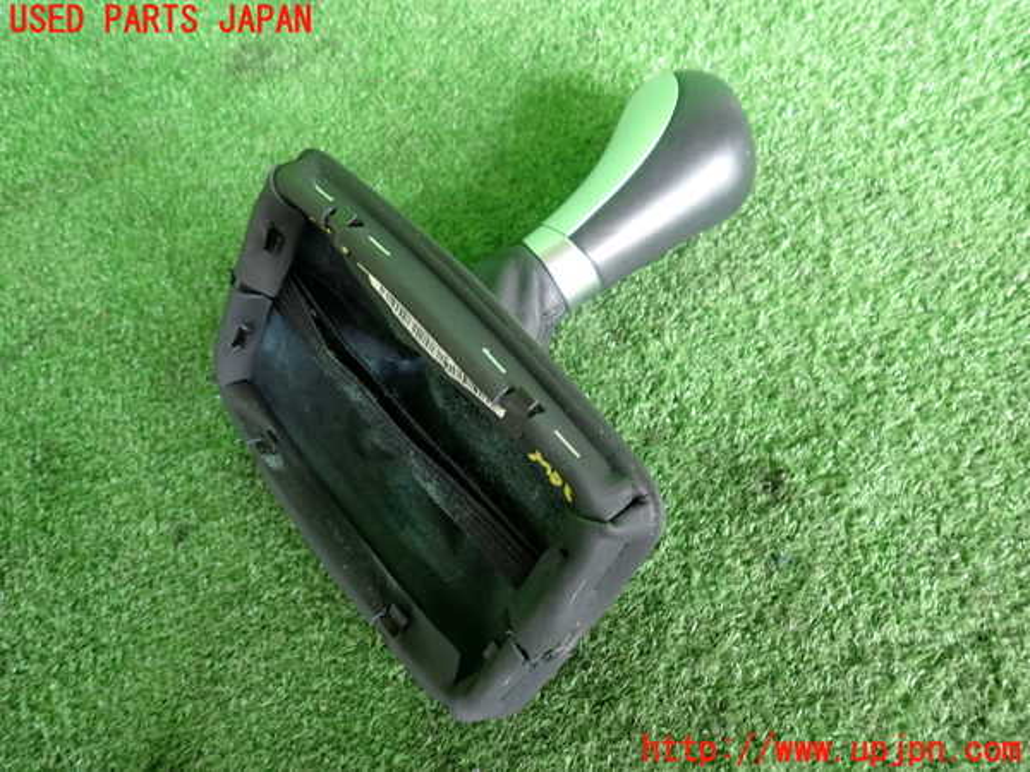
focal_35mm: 25
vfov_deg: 54.9
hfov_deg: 69.4
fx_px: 744
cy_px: 386
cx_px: 515
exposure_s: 1/40
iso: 200
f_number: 2
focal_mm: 4.5
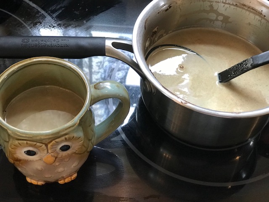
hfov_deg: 33.8
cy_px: 101
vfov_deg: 25.7
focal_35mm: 57
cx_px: 134
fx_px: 443
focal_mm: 6.6
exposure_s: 1/60
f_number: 2.8
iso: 250
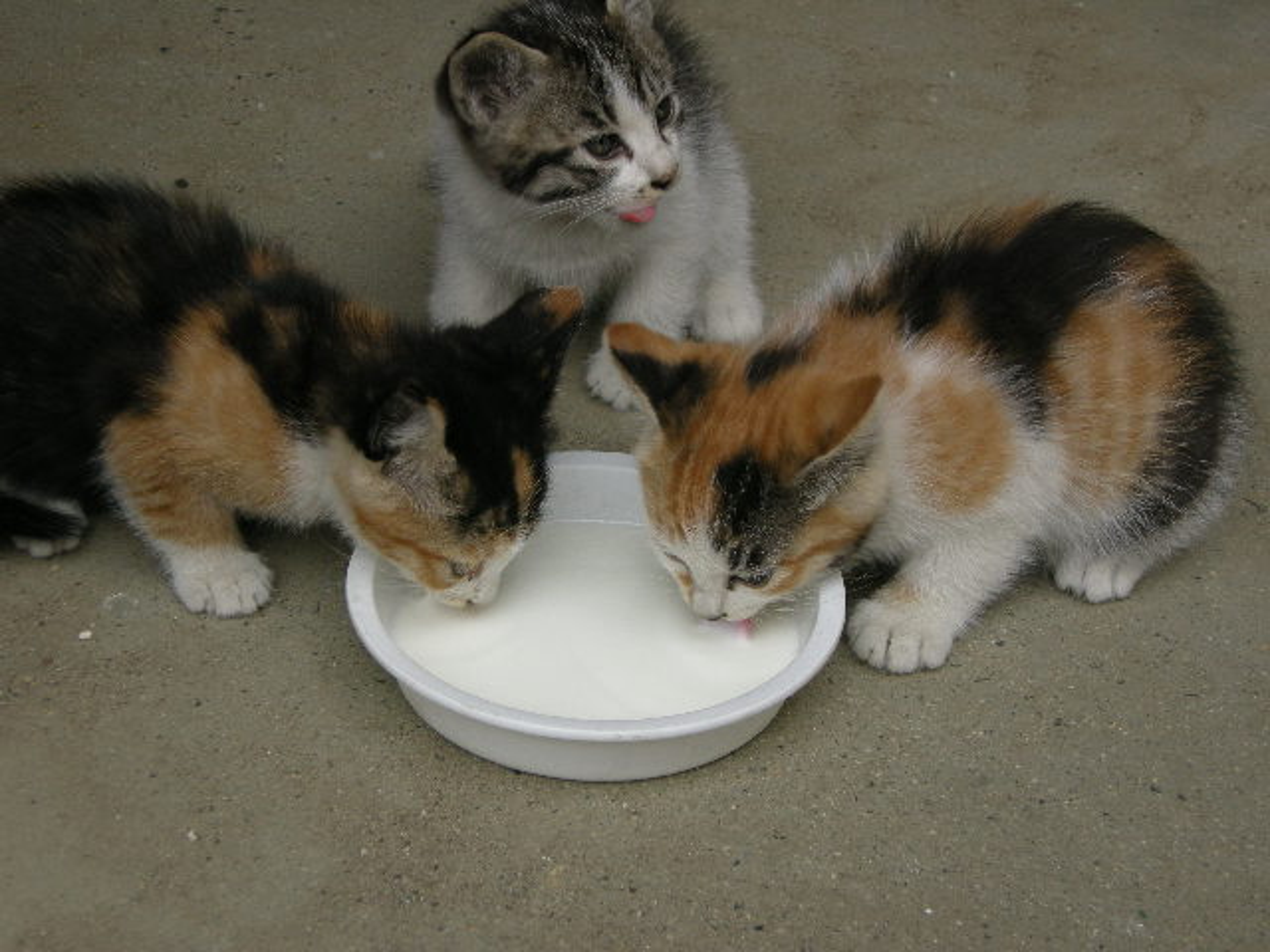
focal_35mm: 75
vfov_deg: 19.6
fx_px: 2752
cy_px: 476
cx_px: 635
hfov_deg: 26.0
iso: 93
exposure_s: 1/58.5
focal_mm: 15.7
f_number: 3.9
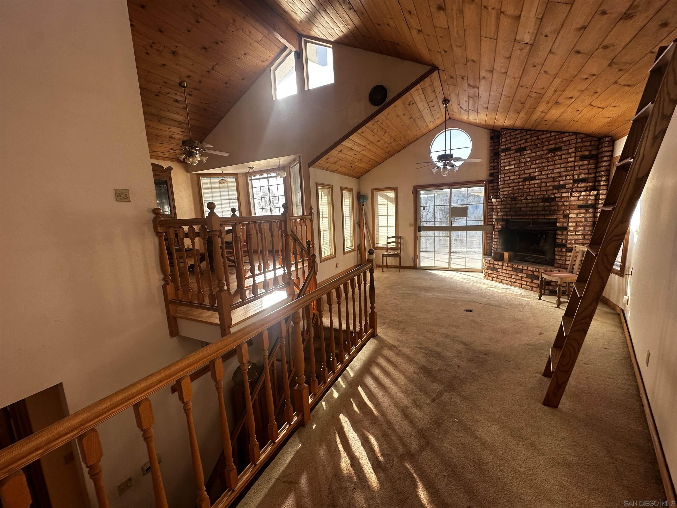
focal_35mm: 14
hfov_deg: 102.1
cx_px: 338
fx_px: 274
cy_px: 254
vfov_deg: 85.7
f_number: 2.2
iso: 40
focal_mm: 2.22
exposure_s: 1/204
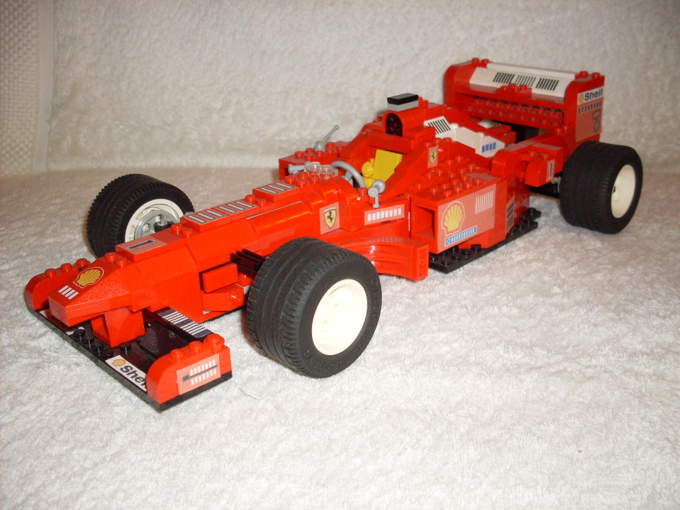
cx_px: 340
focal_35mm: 38
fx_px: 746
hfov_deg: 49.0
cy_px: 255
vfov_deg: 37.7
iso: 100
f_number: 2.8
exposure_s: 1/45
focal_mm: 6.3
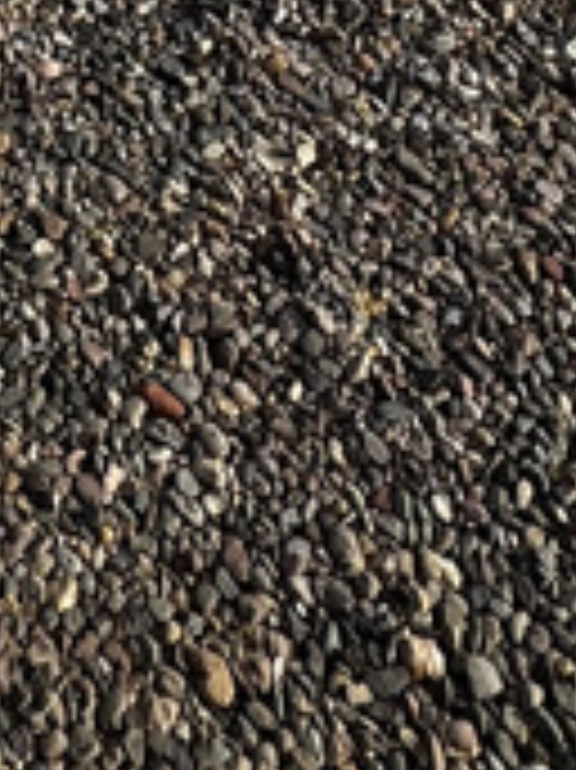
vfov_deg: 18.3
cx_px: -153
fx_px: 1399
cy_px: -820
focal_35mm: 63
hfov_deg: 21.3
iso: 50
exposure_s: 1/2083
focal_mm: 2.22
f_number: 2.2
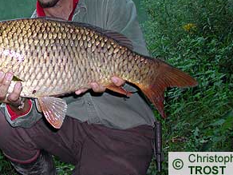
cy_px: 30
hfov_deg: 29.1
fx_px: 438
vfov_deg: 22.2
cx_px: 45
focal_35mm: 65
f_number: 2.8
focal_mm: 8
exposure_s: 1/60
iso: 100
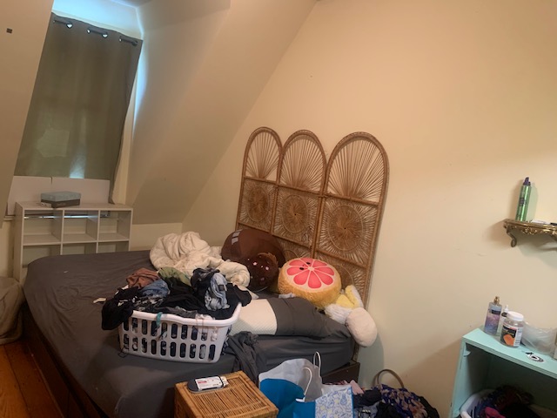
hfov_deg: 67.3
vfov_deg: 53.1
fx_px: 418
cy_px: 209
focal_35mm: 26
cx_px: 278
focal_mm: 4.25
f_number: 1.8
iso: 400
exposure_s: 1/40
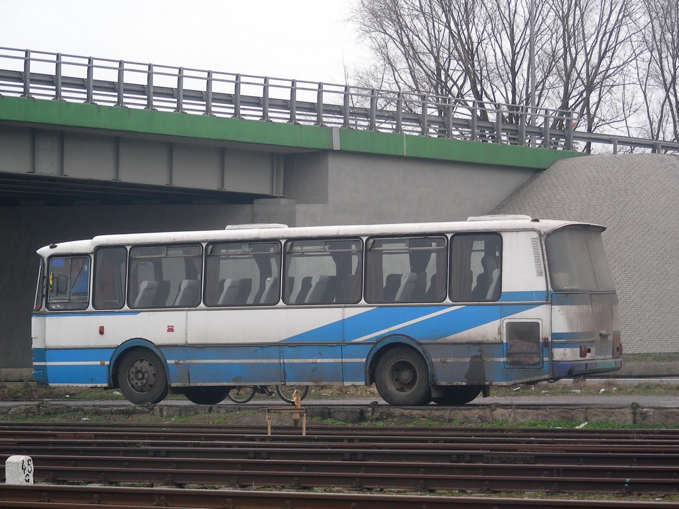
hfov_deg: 17.4
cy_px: 254
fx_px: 2217
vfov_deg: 13.1
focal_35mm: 113
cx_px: 340
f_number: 3.5
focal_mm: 18.9
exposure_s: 1/196
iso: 50
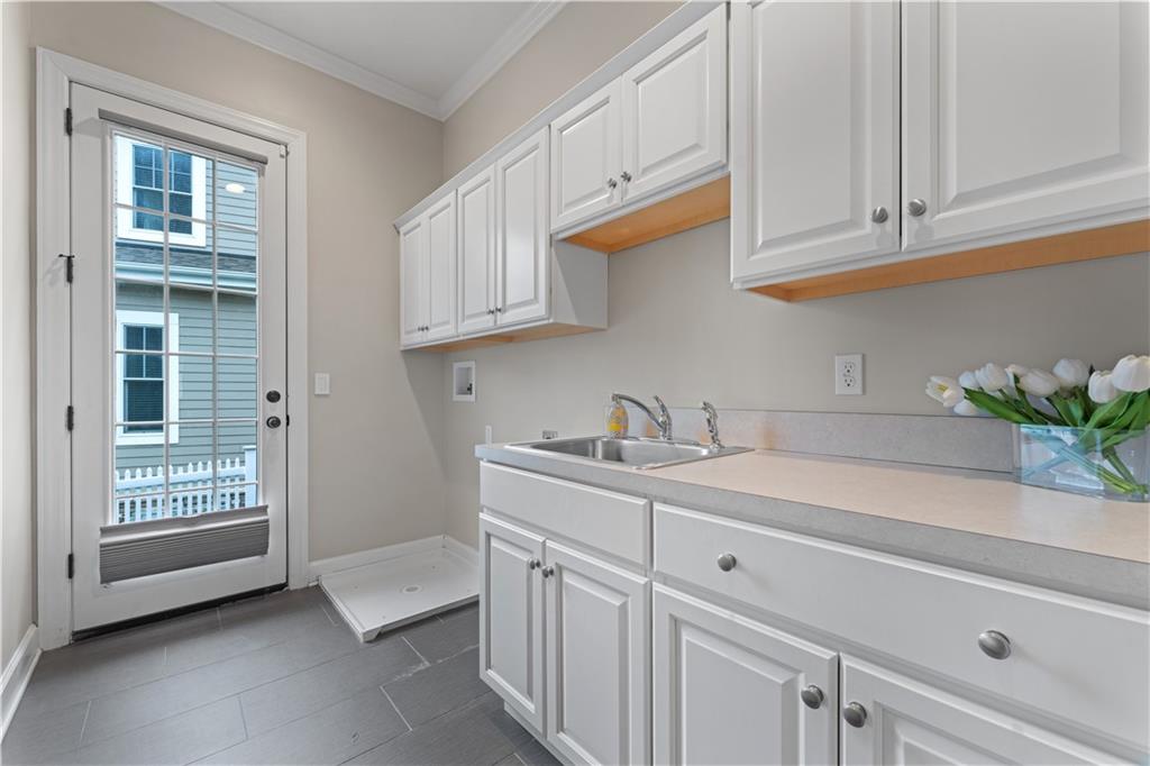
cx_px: 575
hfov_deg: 104.3
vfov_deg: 81.2
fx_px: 447
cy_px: 383
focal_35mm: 14
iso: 400
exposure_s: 1/2.5
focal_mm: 14
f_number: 7.1
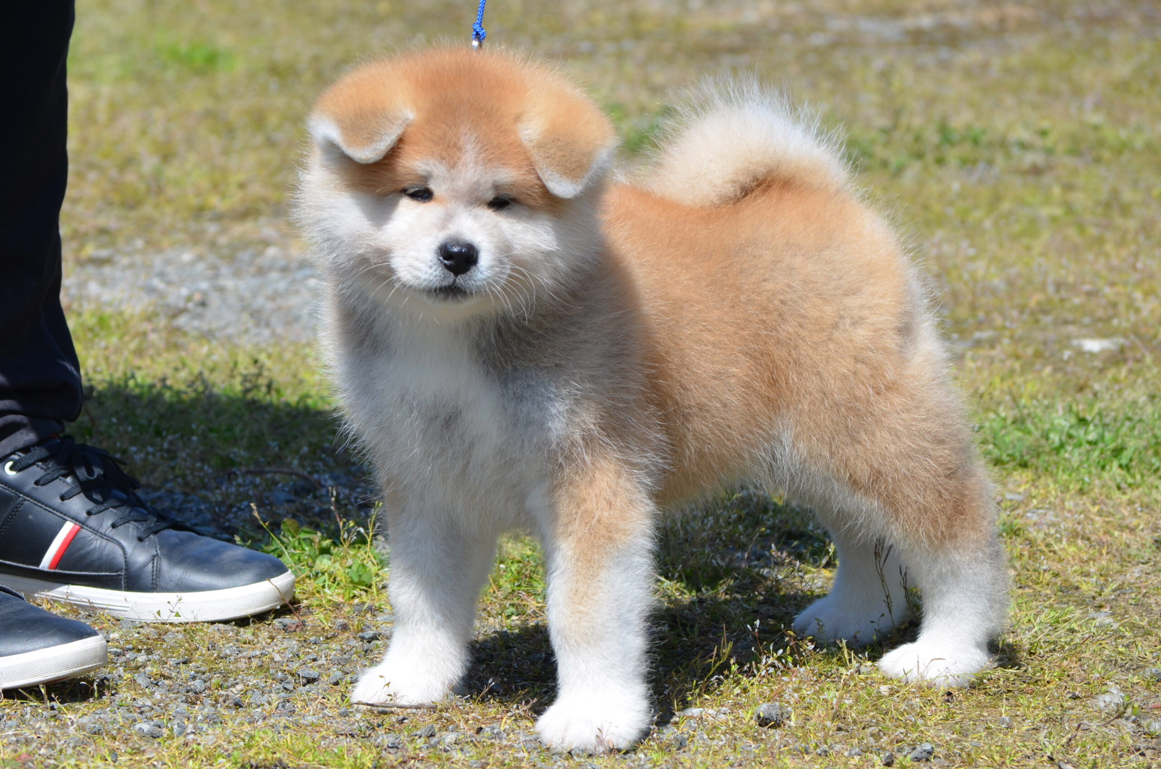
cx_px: 580
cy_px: 384
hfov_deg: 11.8
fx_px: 5600
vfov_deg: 7.9
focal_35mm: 174
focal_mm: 116
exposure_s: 1/250
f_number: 8
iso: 100
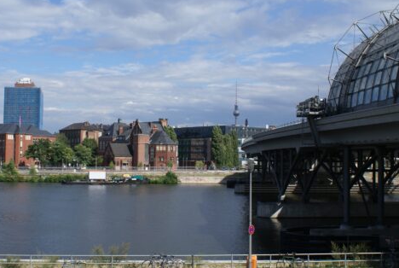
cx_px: 177
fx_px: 555
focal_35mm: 50
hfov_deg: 39.5
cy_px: 127
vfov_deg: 27.1
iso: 100
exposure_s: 1/200
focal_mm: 26
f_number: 11
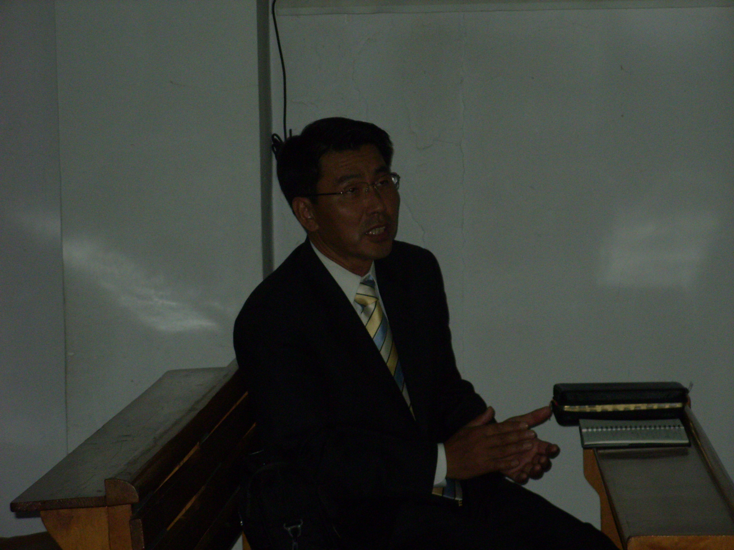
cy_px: 275
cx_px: 367
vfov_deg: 7.8
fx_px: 4029
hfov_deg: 10.4
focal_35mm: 190
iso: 400
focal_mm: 31.5
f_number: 4.6
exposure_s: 1/148
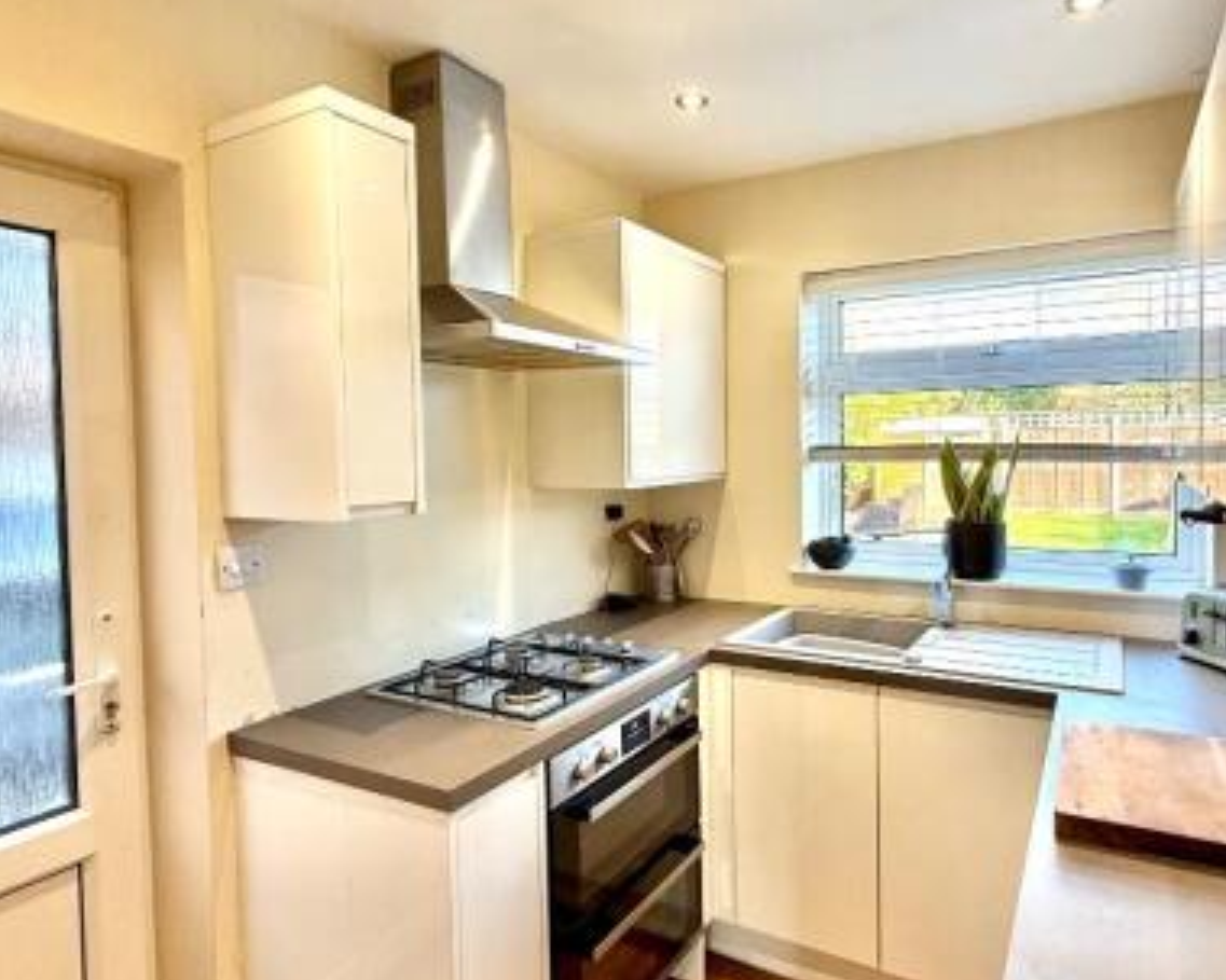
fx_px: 762
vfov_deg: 65.5
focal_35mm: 21
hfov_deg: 76.9
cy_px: 471
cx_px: 726
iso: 125
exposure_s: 1/100
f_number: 2.2
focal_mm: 2.22
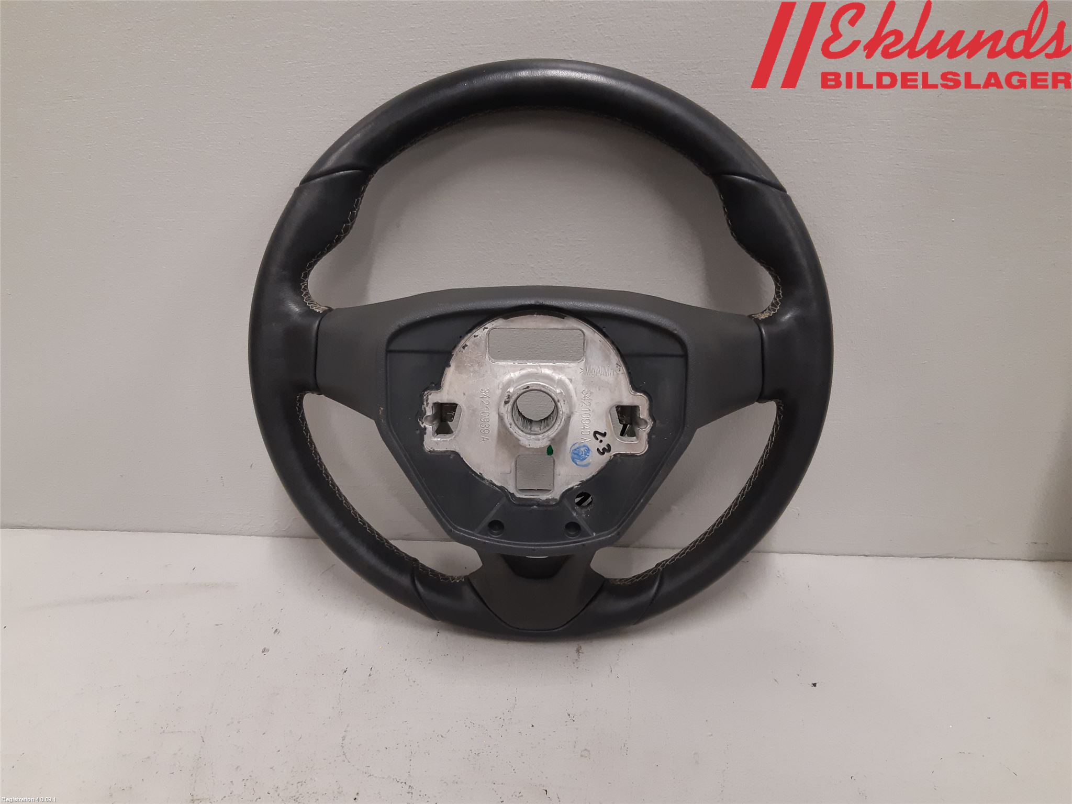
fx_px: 805
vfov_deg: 53.1
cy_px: 402
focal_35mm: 26
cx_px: 536
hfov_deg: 67.3
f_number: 1.7
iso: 200
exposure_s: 1/50
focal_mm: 3.93
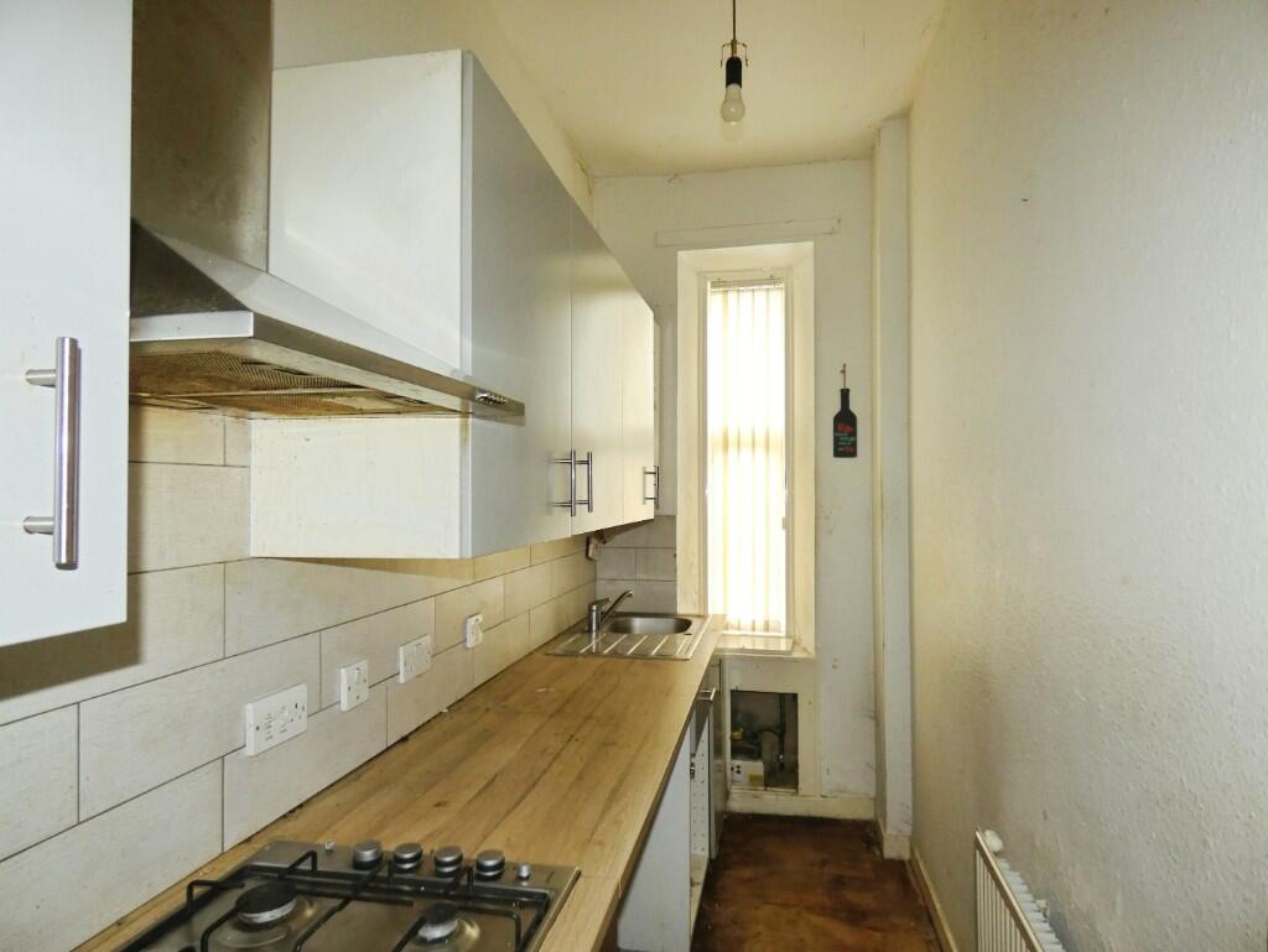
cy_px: 476
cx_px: 634
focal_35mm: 20
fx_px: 733
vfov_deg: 66.0
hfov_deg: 81.7
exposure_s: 1/60
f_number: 2.8
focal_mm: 3.6
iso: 160
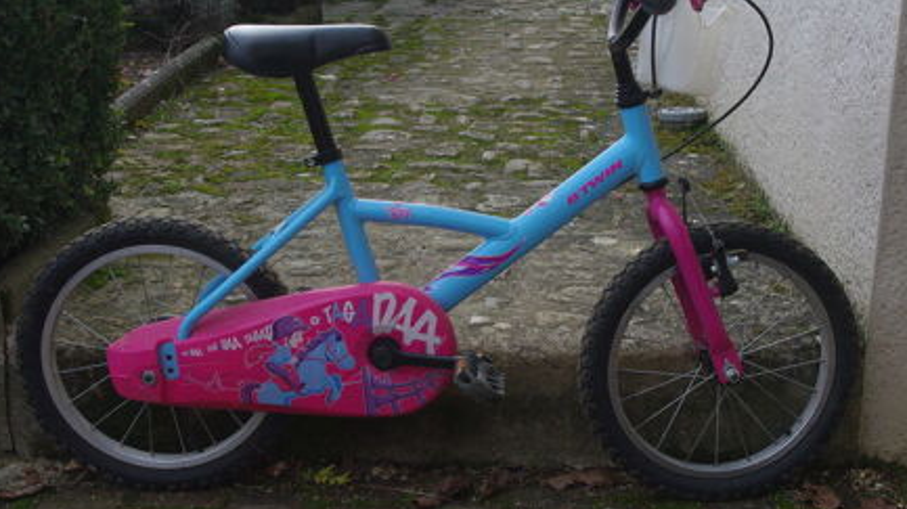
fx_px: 1370
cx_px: 492
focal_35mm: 57
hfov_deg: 36.6
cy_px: 234
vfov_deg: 21.0
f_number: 8
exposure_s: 1/250
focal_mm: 32.5
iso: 400
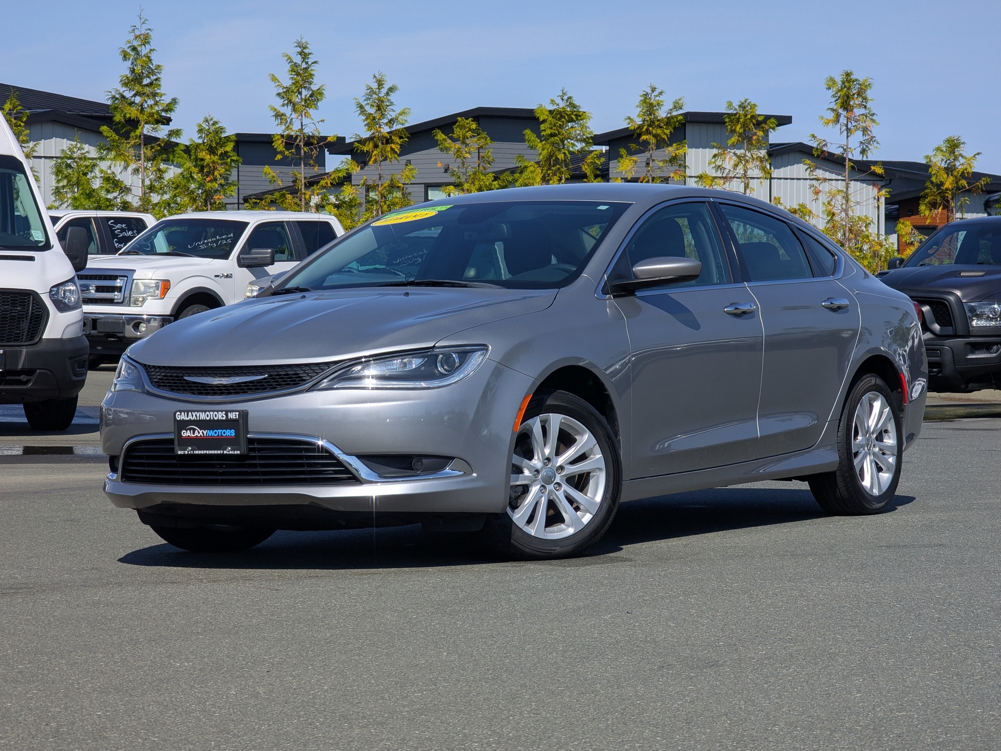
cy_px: 373
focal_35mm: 108
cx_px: 499
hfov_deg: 18.2
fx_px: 3123
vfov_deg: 13.7
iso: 30
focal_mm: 19
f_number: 3.5
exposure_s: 1/927
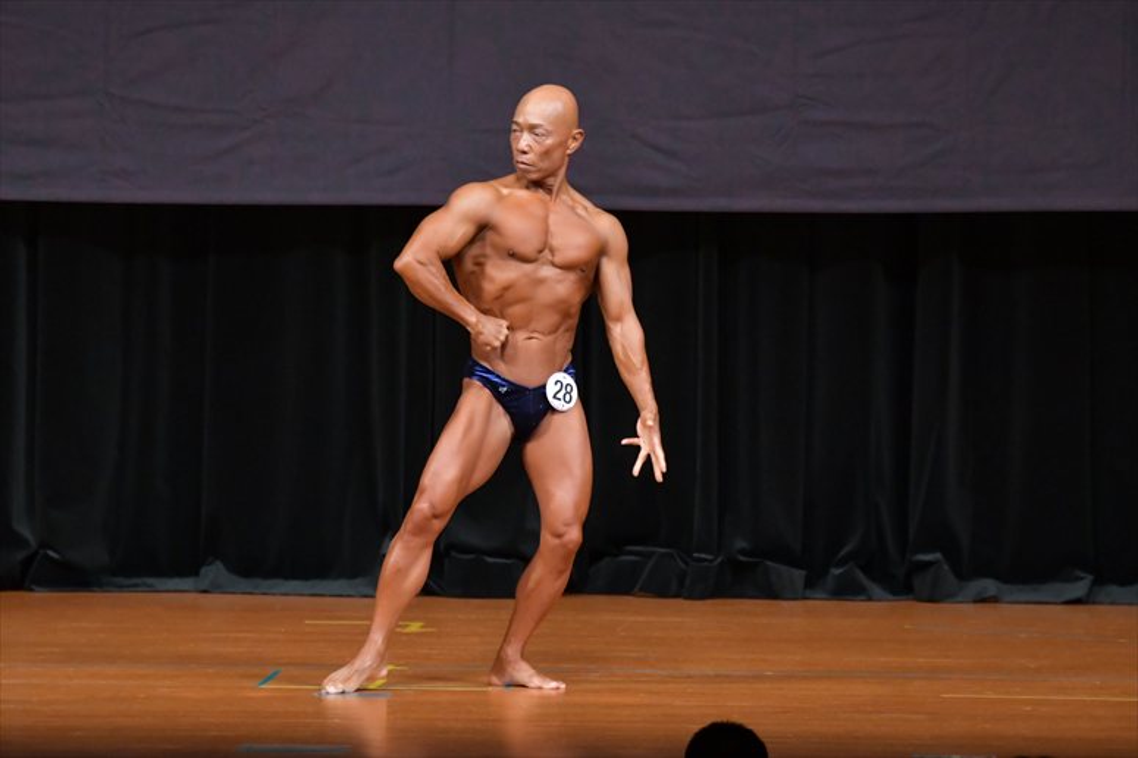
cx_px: 569
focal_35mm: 300
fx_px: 9479
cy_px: 379
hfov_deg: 6.9
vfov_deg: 4.6
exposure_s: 1/400
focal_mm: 200
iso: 5000
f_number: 5.6
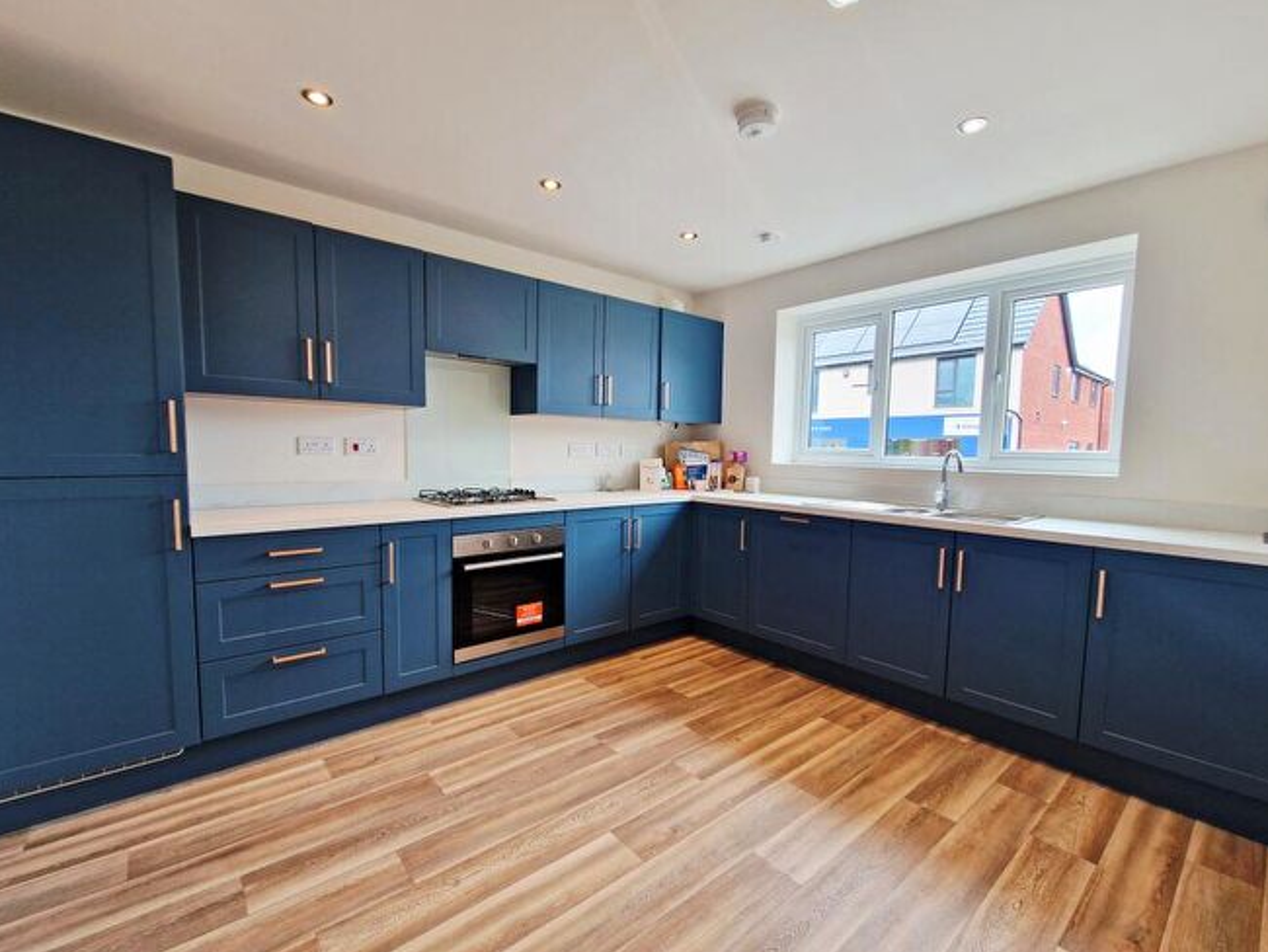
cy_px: 496
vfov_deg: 85.7
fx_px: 513
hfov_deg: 102.0
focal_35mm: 14
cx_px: 636
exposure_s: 1/50
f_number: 2.2
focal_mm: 2.2
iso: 80
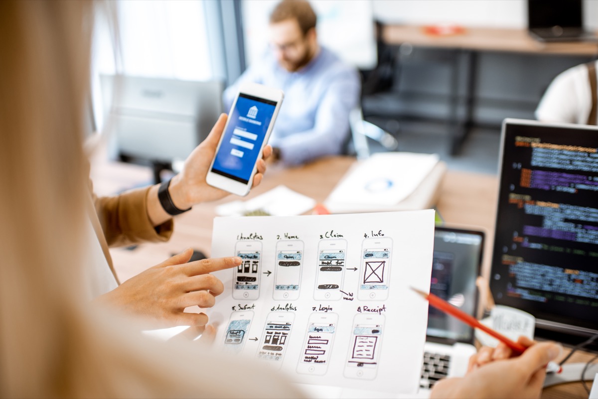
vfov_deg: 37.9
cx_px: 299
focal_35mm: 35
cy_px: 200
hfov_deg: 54.4
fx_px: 582
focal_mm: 35
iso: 400
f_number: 2
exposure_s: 1/200
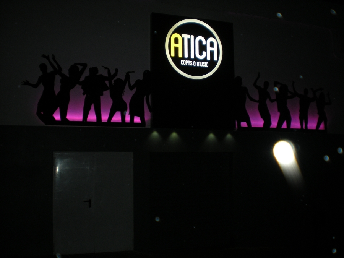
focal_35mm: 38
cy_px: 129
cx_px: 172
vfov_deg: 37.7
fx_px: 378
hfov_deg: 49.0
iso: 100
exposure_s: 1/60
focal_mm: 6.3
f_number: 3.1
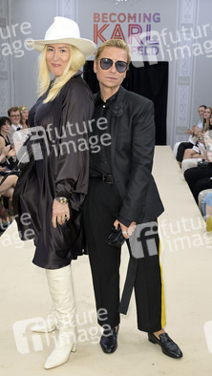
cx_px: 90
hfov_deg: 23.5
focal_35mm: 51
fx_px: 509
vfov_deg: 40.6
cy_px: 188
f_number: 5.6
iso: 500
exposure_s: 1/250
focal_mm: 48
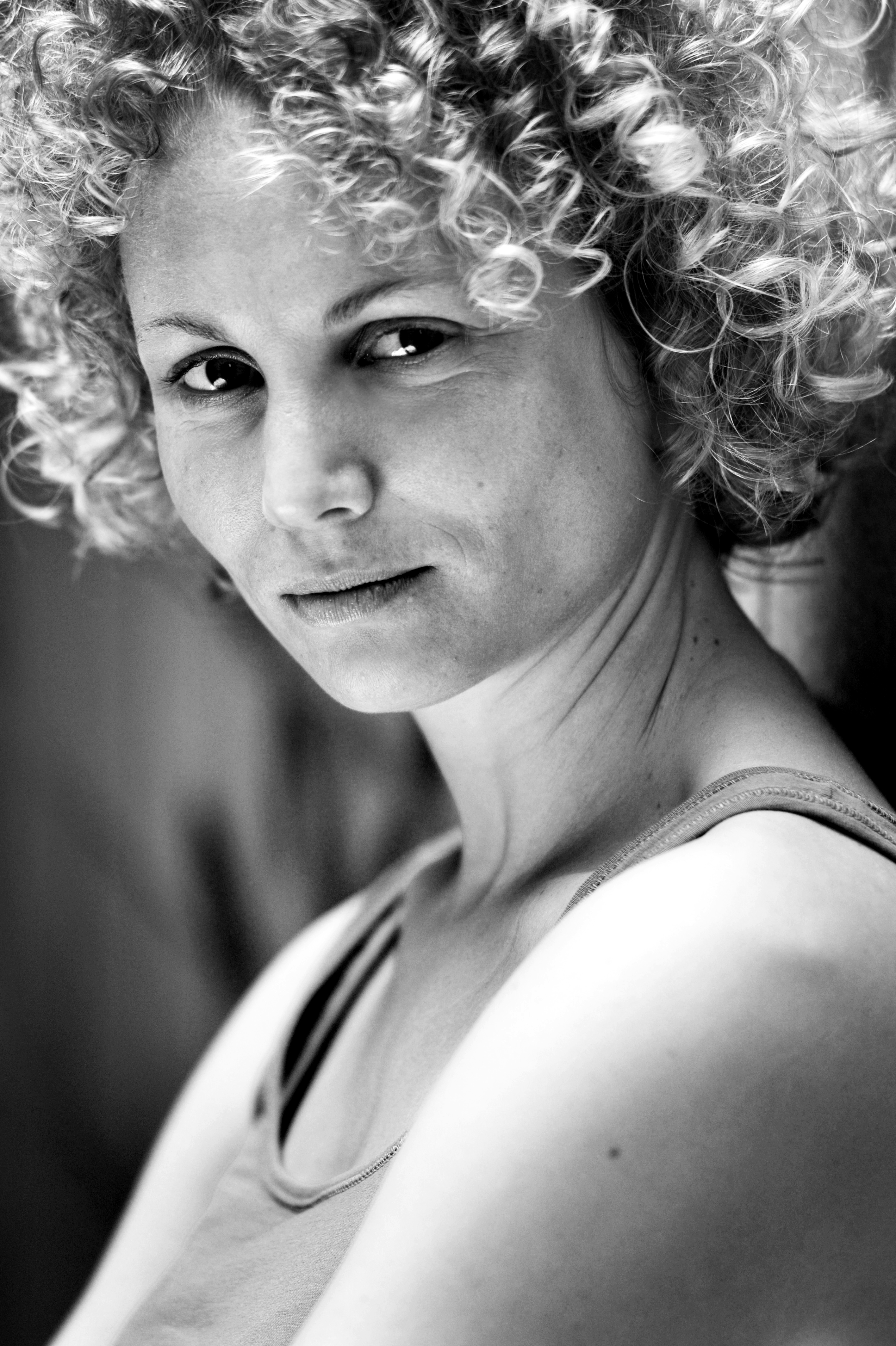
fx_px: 7476
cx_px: 448
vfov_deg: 10.3
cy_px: 673
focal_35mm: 200
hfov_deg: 6.9
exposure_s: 1/500
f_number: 4
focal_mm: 200
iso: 640
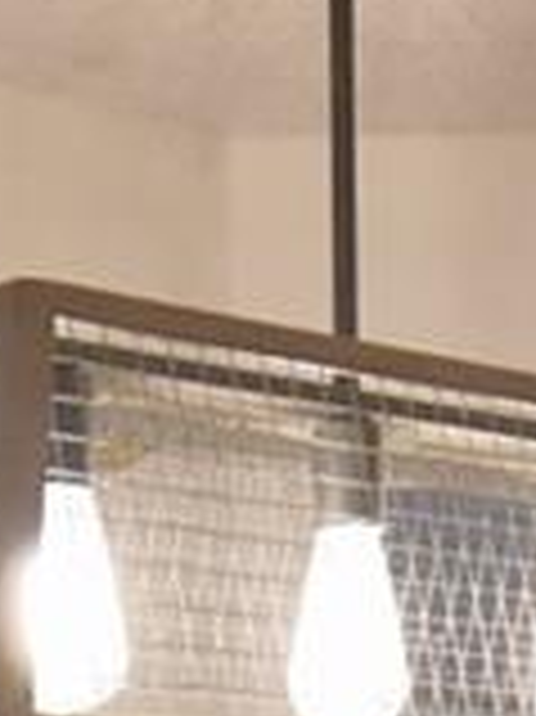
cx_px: 288
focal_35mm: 145
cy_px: 1288
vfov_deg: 12.5
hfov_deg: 10.2
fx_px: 2998
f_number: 4.5
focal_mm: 10
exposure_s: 1/30
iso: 500
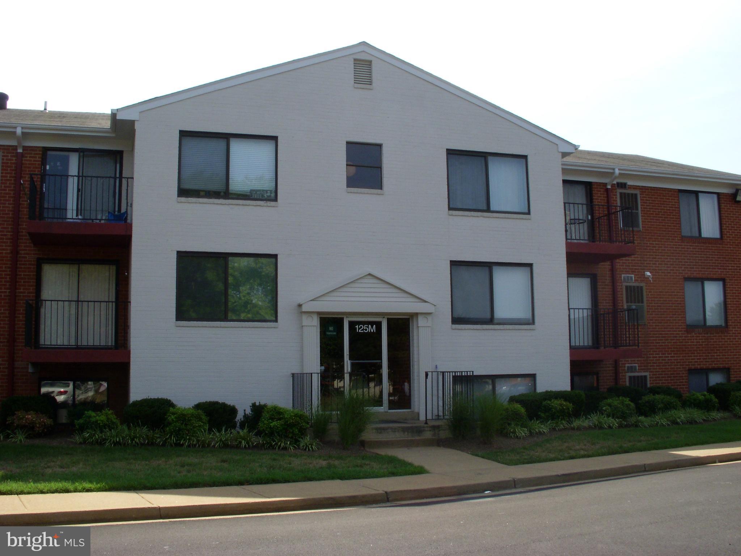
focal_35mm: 38
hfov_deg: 49.0
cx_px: 370
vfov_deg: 37.7
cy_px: 278
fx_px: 813
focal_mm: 6.3
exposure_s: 1/250
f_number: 6.6
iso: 100
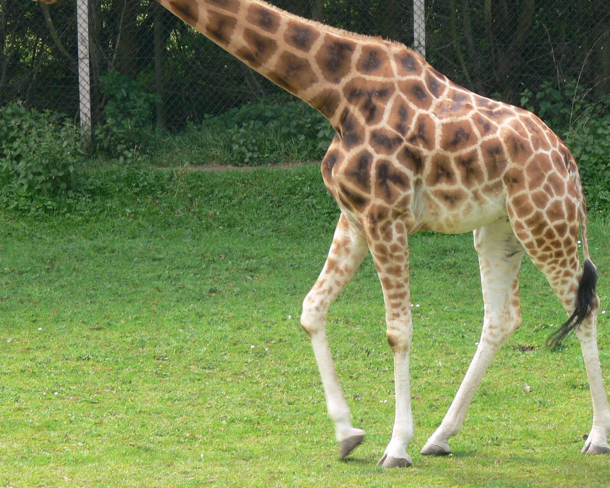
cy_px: 165
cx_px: 340
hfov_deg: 8.1
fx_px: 4296
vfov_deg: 6.5
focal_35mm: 238
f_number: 4.5
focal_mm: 33.4
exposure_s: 1/125
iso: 80
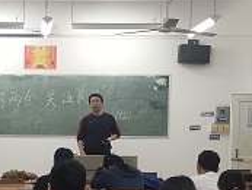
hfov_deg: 25.8
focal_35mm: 73
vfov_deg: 20.0
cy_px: 155
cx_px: 23
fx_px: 532
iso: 261
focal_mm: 4.74
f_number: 1.79
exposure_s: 1/50
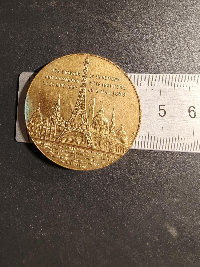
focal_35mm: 23
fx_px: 177
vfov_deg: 73.9
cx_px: 100
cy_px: 134
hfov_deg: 58.9
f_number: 2
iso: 160
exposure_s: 1/100
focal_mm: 2.32
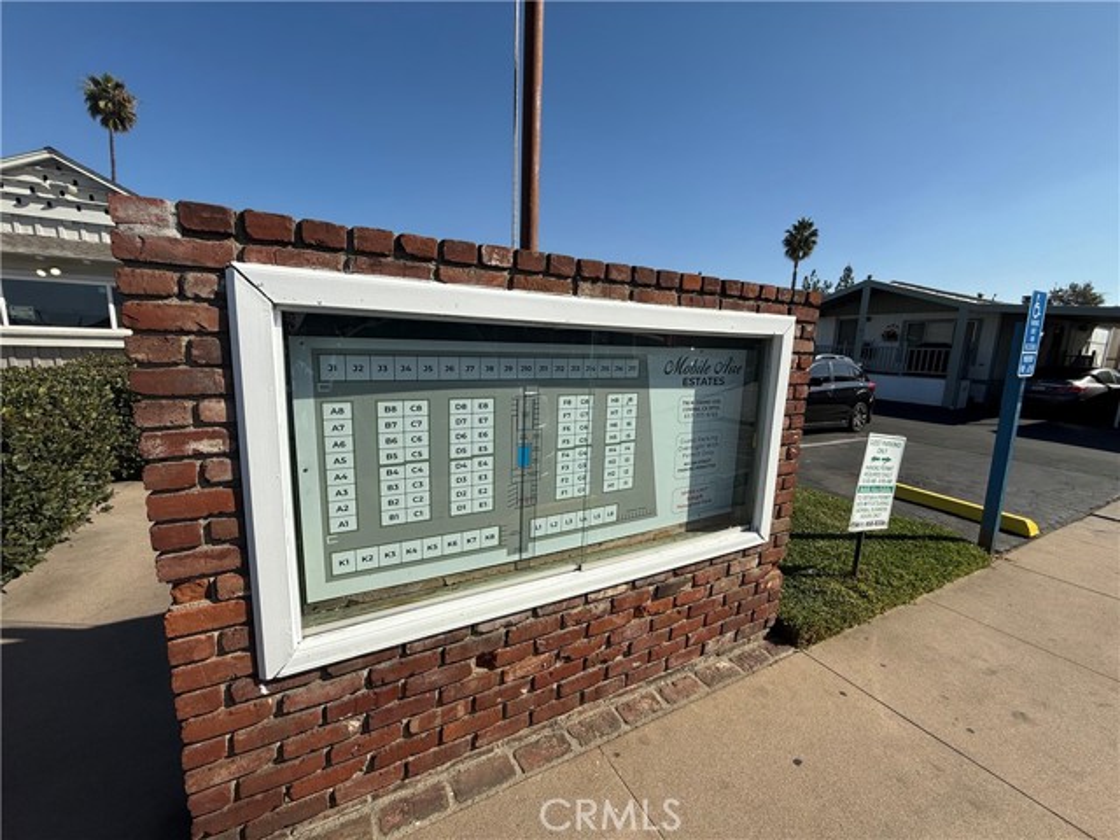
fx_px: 453
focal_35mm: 14
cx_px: 560
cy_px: 420
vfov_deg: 85.7
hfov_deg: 102.1
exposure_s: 1/3891
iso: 50
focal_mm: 2.22
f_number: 2.2
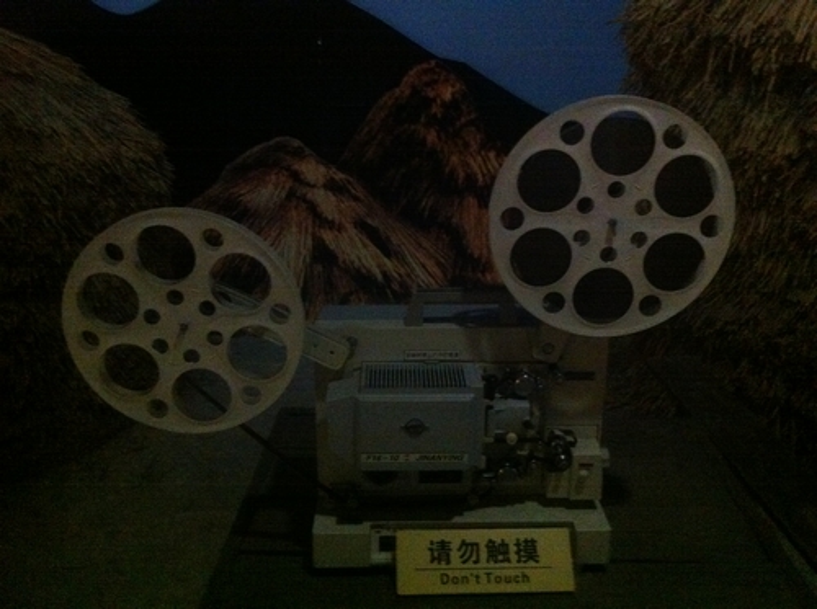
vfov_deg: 40.6
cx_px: 408
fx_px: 824
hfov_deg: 52.7
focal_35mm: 35
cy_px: 304
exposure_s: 1/15
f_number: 2.8
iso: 1000
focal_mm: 3.85
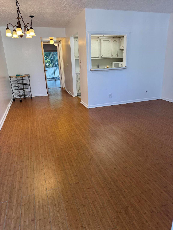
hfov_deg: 56.8
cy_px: 115
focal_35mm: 24
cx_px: 86
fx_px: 160
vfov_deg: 71.6
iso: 125
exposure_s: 1/120
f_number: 1.78
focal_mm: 6.76
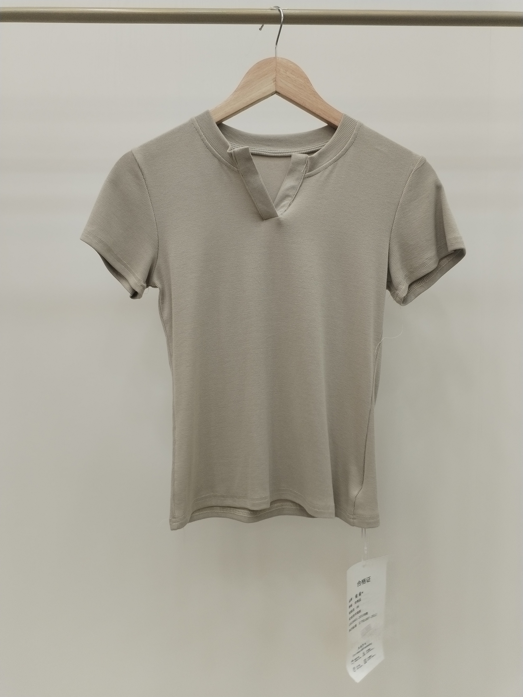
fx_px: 584
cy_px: 348
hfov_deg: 48.2
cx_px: 262
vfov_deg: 61.7
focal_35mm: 29
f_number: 1.8
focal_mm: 4.75
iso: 200
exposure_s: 1/120
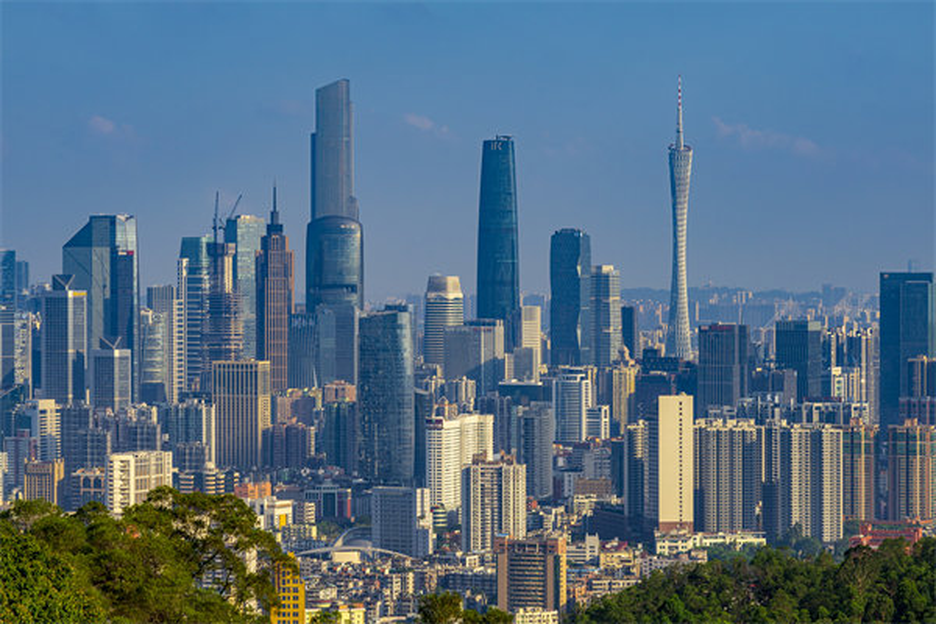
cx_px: 468
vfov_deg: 8.7
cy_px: 312
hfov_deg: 13.1
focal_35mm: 157
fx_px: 4082
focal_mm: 105
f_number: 8
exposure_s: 1/400
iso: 100
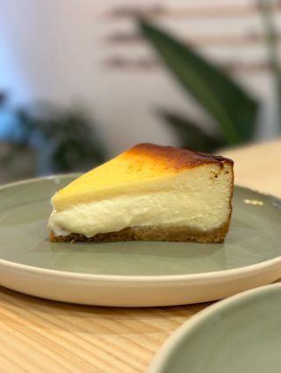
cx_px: 140
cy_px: 186
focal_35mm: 48
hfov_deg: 30.3
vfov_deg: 39.6
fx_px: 519
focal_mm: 6.86
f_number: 1.78
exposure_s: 1/50
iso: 100
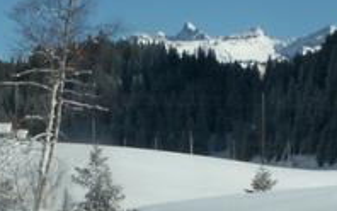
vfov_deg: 10.9
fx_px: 1103
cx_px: 140
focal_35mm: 120
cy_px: 199
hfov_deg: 17.4
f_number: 8
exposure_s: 1/400
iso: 50
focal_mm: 5.86
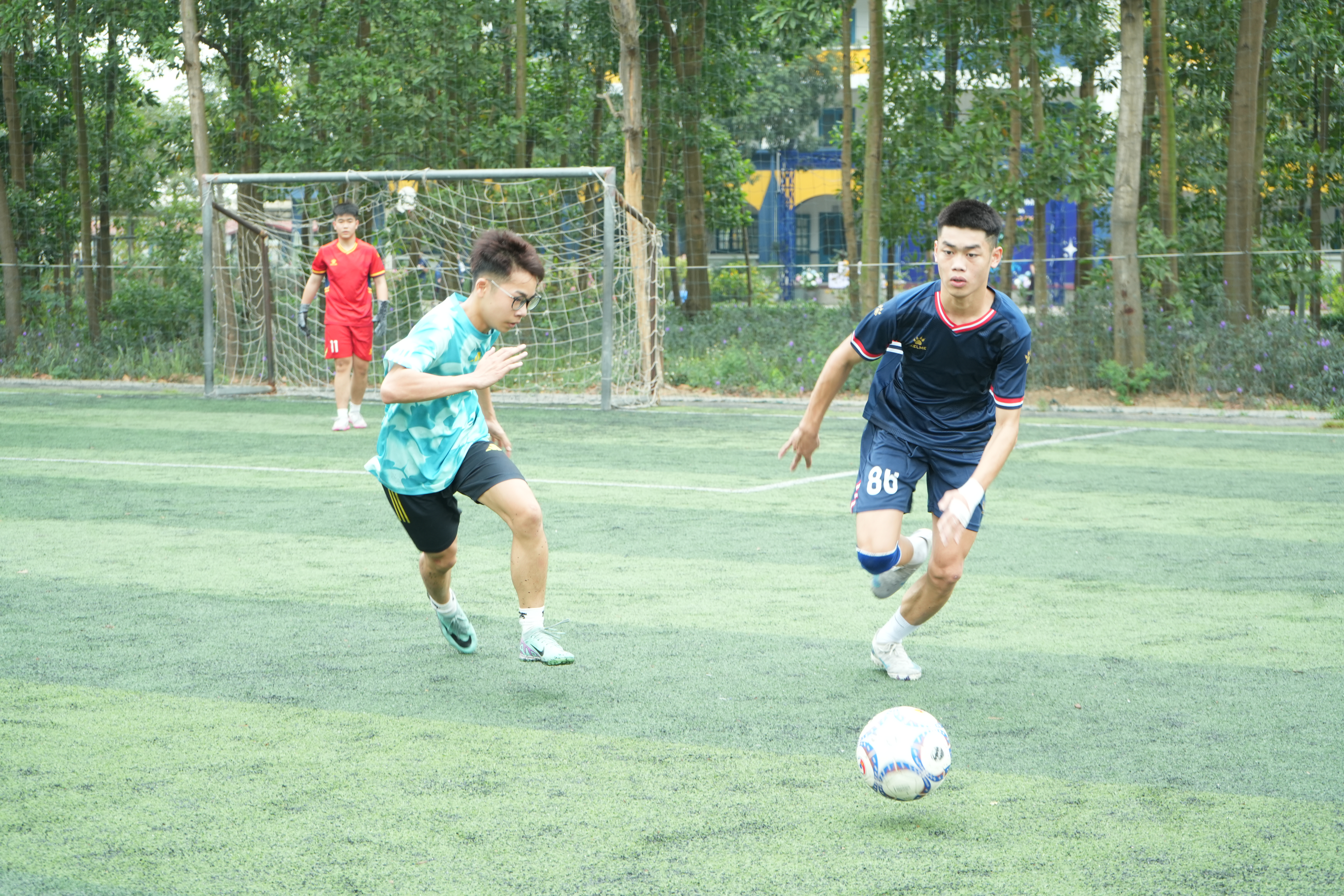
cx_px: 672
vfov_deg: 19.5
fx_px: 2613
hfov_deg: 28.8
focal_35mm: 70
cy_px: 448
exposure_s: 1/250
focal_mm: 70
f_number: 5.6
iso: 800
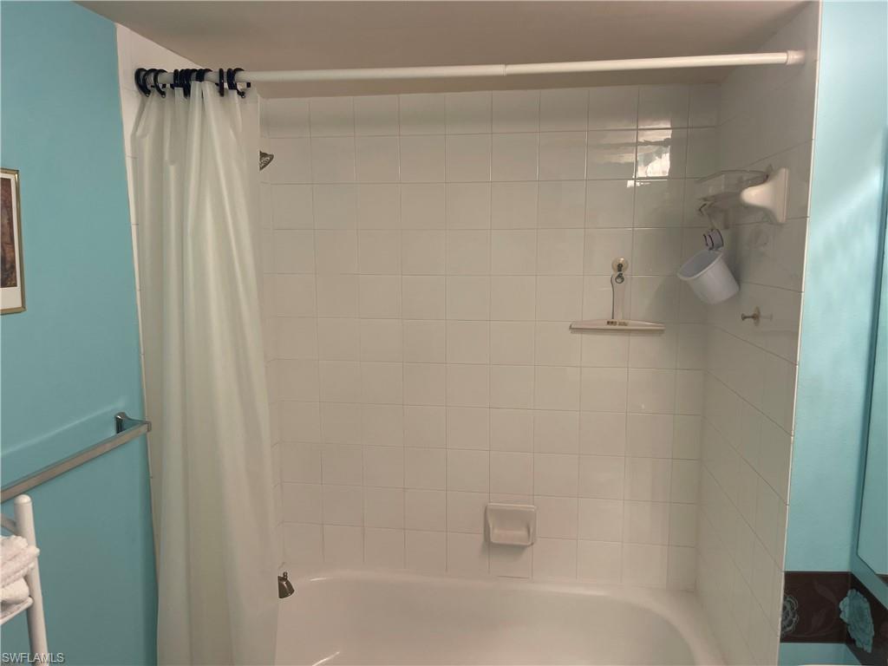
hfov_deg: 69.4
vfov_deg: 54.9
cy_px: 333
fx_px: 641
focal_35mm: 25
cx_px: 444
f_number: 1.6
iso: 125
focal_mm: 5.1
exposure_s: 1/120
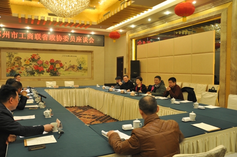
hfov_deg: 59.6
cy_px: 78
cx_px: 118
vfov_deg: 41.6
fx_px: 207
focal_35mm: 32
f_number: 4.5
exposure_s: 1/20
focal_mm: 21
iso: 400
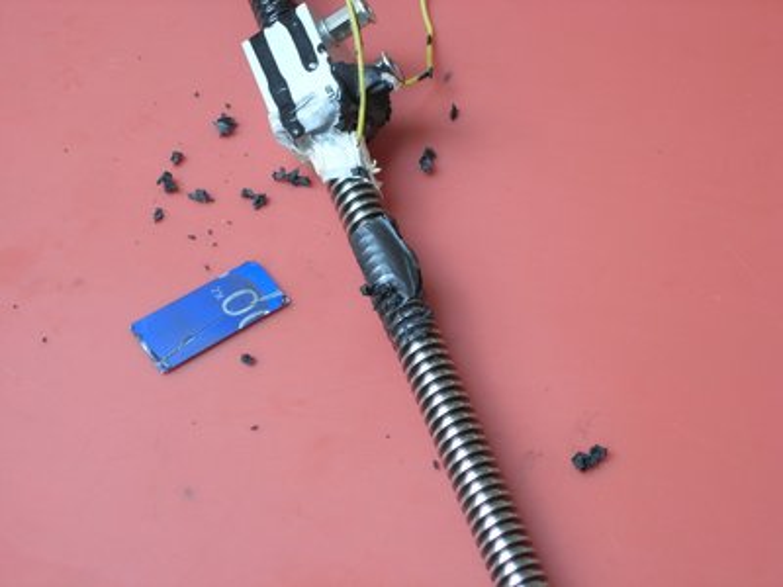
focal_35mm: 113
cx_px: 392
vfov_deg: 13.1
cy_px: 294
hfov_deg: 17.4
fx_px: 2556
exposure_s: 1/5.3
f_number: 4.9
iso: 64
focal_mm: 23.4
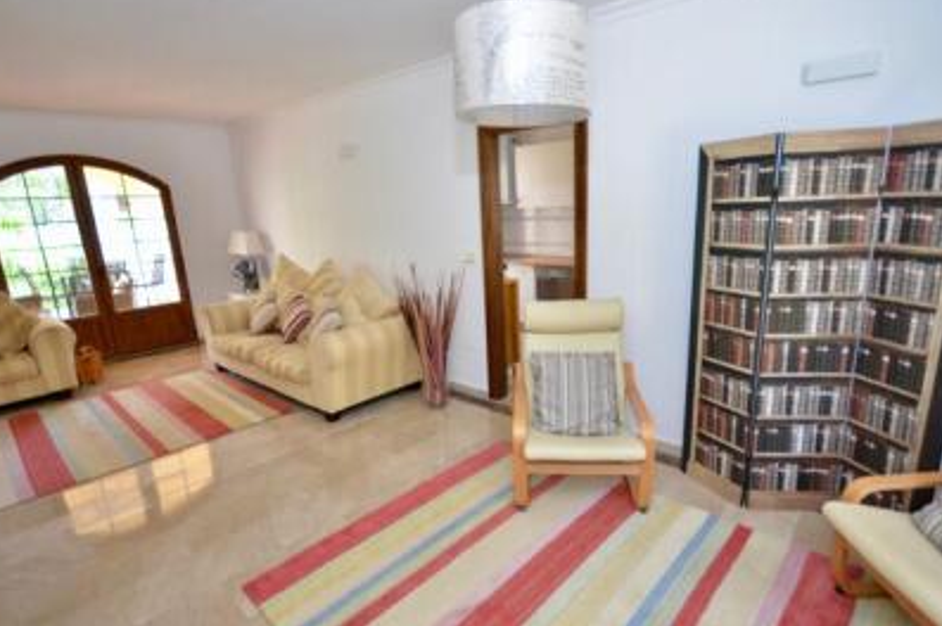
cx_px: 489
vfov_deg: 67.3
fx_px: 471
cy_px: 321
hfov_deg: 90.0
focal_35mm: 18
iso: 560
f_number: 4
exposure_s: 1/60
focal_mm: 10
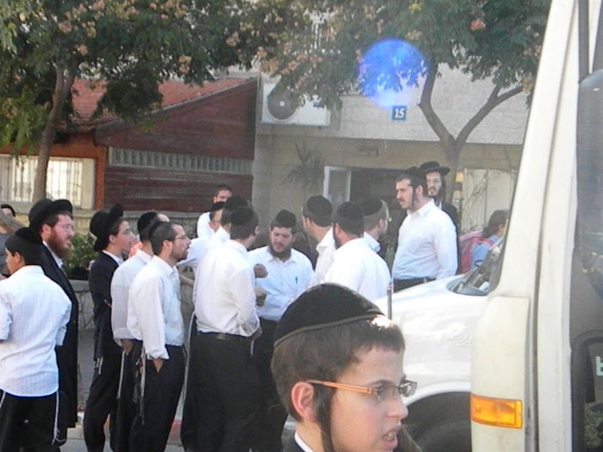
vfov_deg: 17.9
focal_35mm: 82
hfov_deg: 23.8
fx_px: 1428
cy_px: 327
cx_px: 261
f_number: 4.1
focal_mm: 10.1
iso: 720
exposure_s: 1/1000
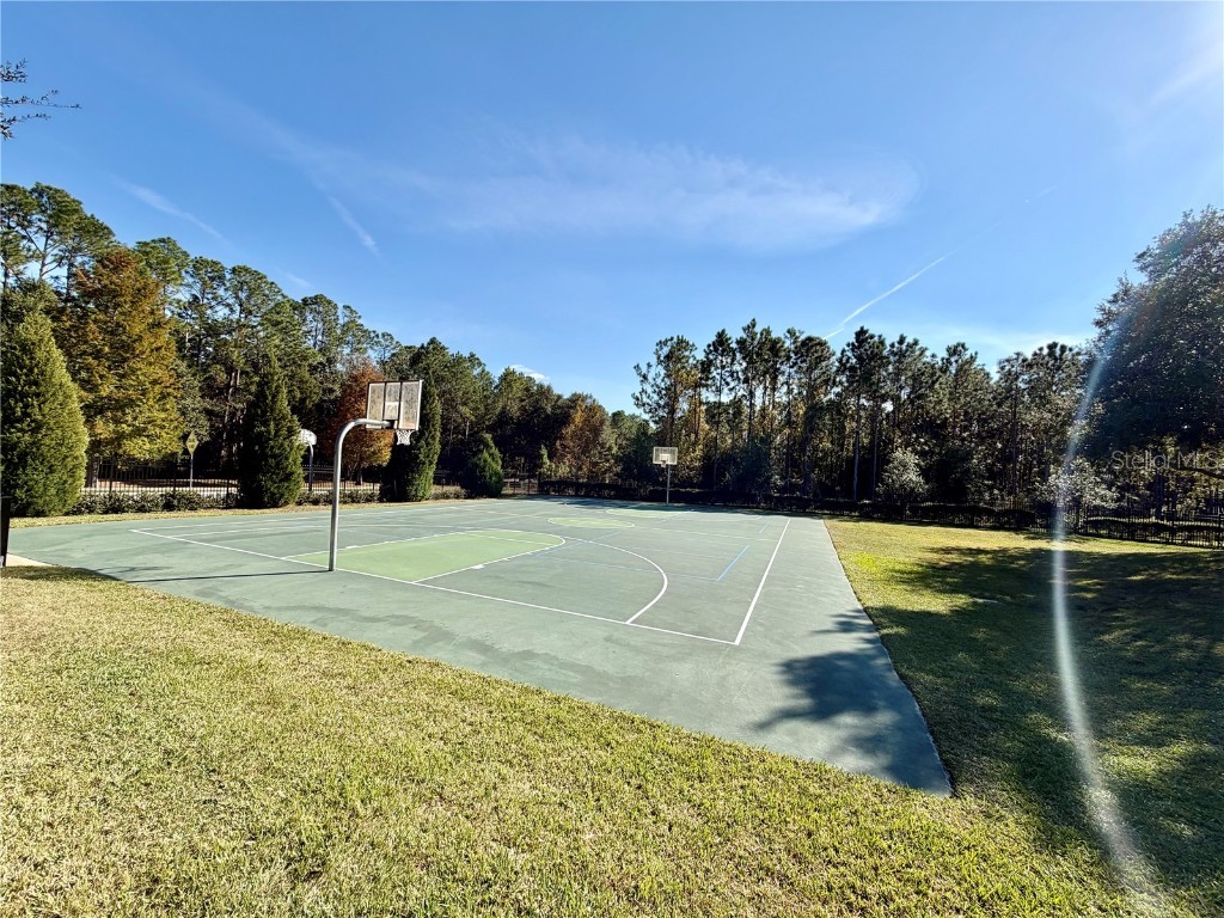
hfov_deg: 102.1
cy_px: 459
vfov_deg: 85.7
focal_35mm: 14
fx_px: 495
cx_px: 612
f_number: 2.2
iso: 20
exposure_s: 1/779
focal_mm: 2.22
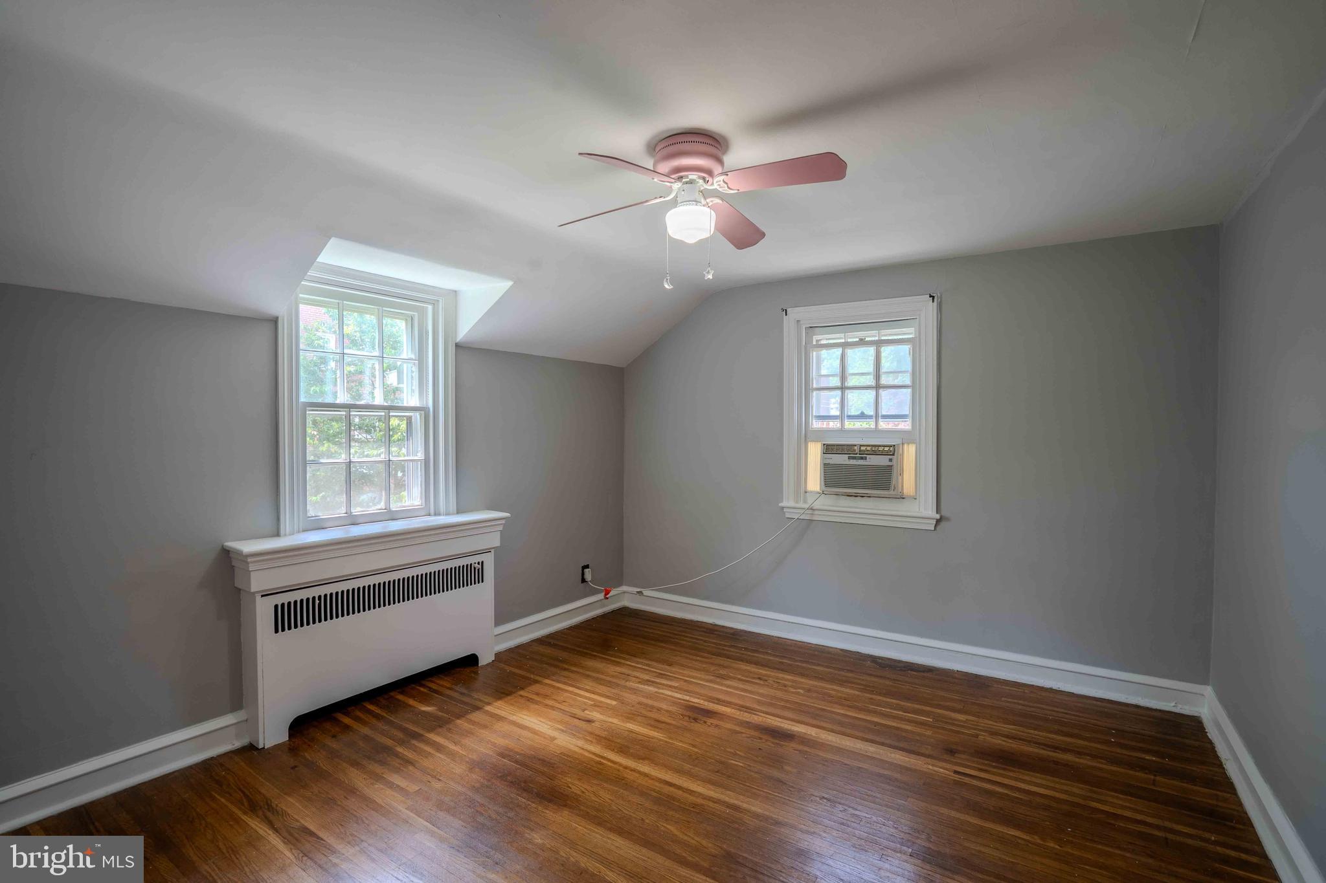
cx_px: 663
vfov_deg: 73.7
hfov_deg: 96.7
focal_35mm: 16
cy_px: 442
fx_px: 589
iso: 320
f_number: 8
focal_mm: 16
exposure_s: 1/30
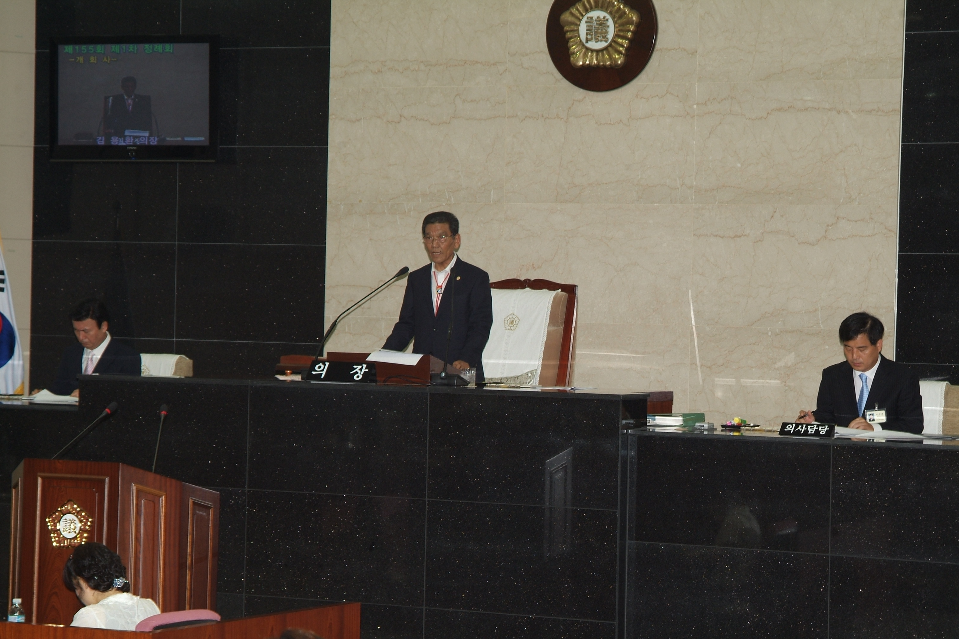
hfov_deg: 19.5
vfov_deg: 13.0
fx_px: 2797
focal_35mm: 105
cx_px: 480
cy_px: 320
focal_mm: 70
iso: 400
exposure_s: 1/60
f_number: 5.6
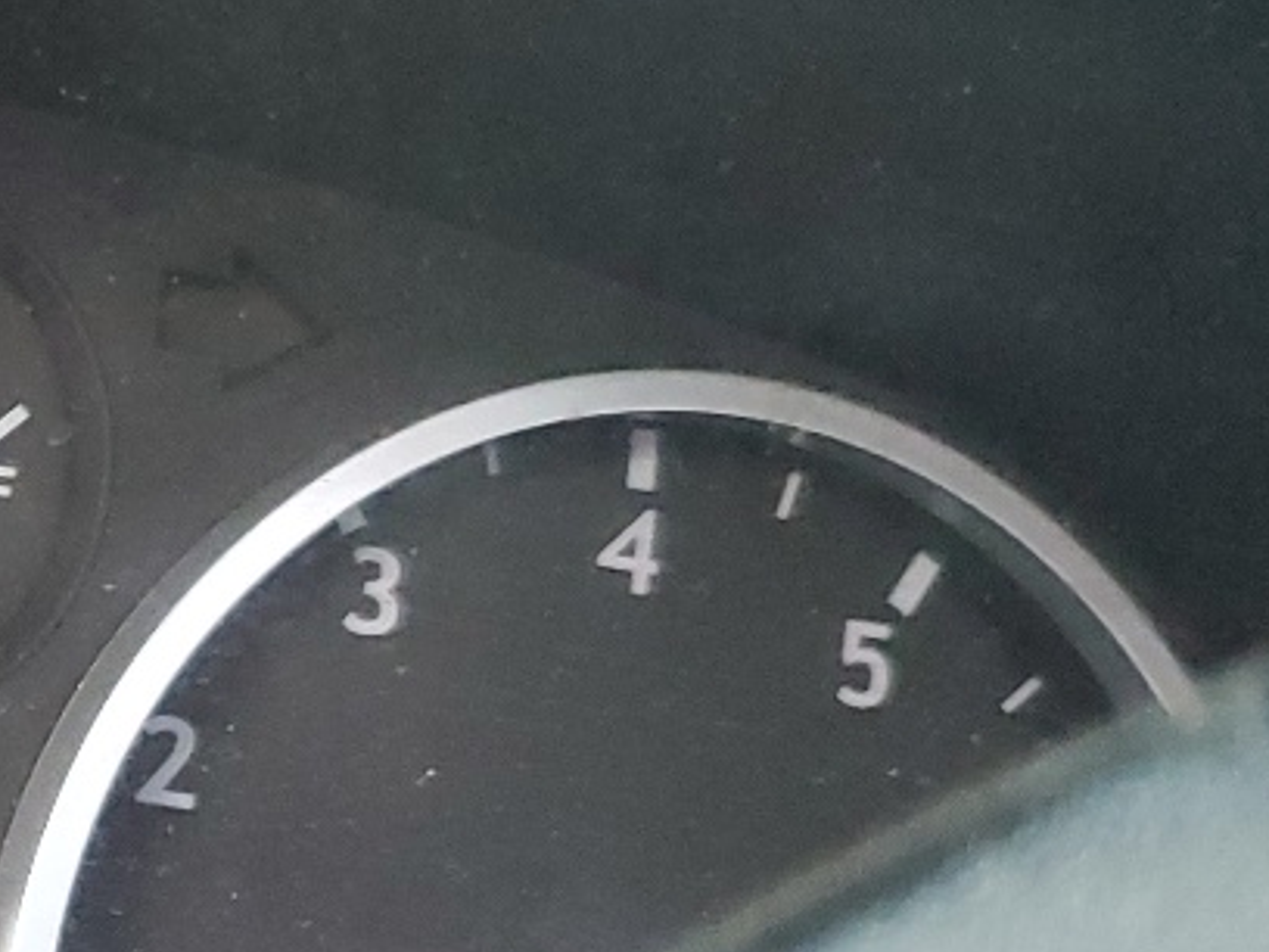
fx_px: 3739
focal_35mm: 102
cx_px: -728
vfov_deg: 14.5
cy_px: 663
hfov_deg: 17.1
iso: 330
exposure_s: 1/30
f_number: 1.5
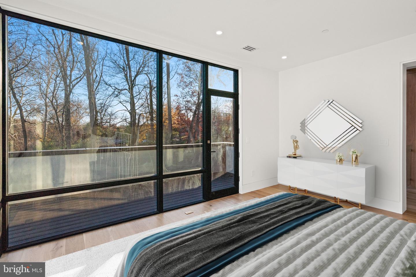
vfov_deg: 73.7
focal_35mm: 16
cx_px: 208
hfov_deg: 96.7
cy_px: 138
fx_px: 185
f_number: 6.3
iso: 800
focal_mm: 16
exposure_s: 1/80
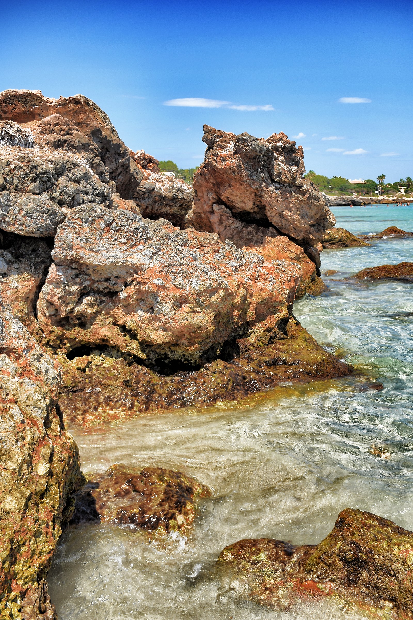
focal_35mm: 36
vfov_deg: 53.1
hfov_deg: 36.9
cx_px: 206
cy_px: 310
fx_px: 619
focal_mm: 24
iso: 100
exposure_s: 1/250
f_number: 8
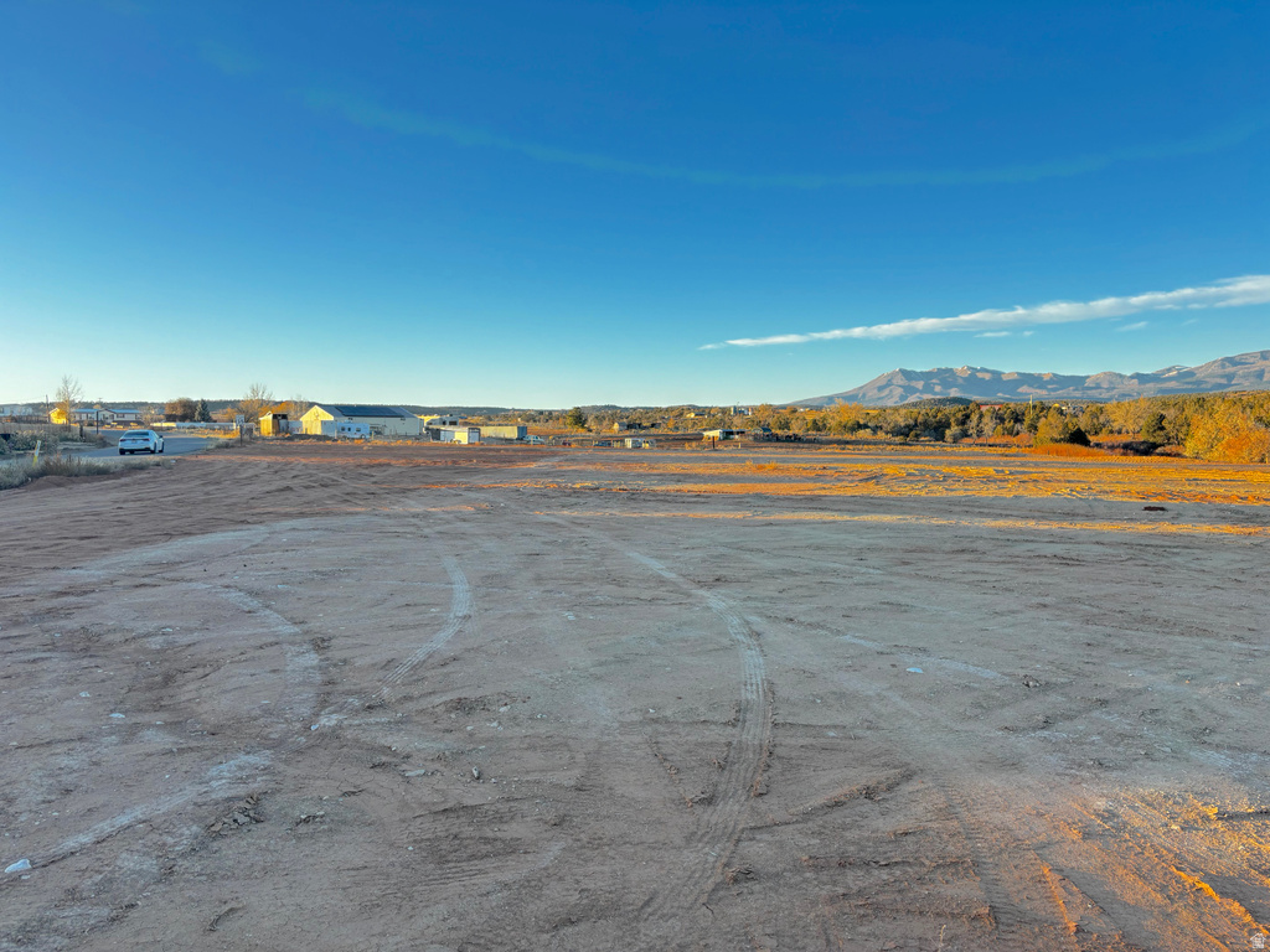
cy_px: 476
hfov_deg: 67.3
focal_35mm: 26
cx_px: 635
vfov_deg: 53.1
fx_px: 954
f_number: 1.6
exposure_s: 1/384
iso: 50
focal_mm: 5.96
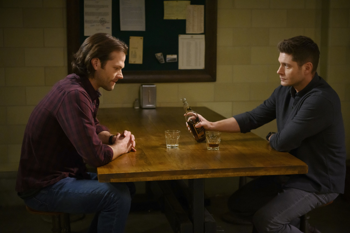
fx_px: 642
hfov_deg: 30.5
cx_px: 175
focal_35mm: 66
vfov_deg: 20.6
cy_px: 116
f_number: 2.8
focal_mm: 66
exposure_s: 1/60
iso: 4000
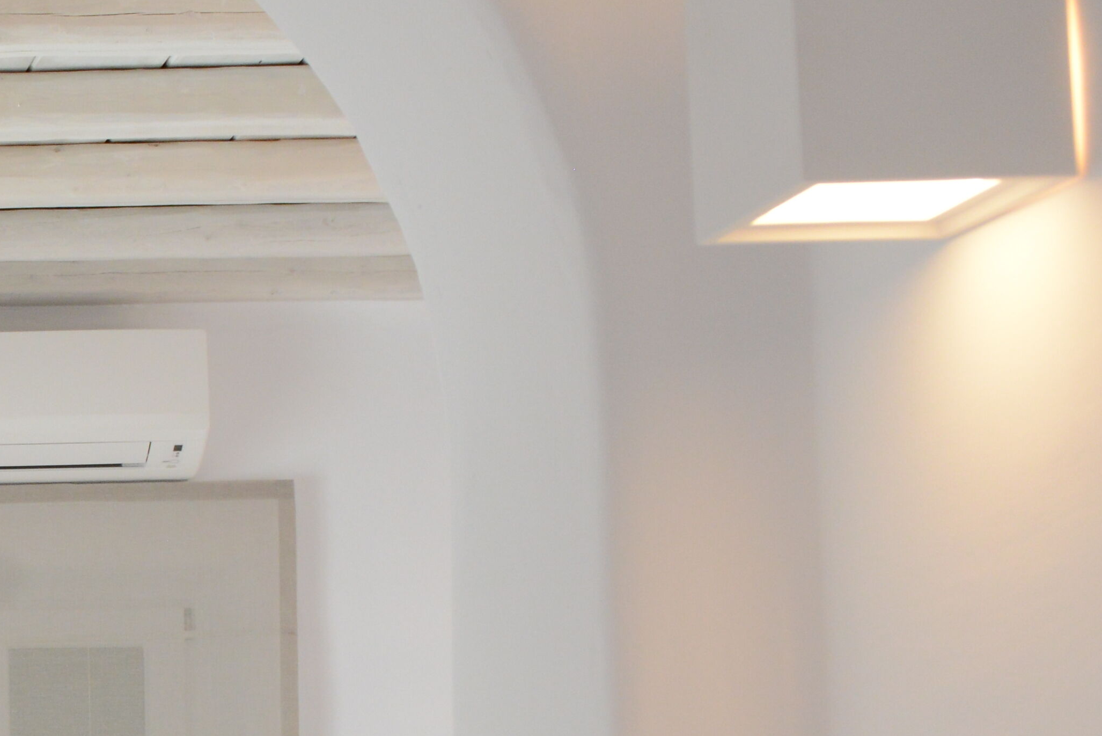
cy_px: 798
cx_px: -545
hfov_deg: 20.3
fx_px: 2633
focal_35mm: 86
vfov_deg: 15.5
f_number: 5
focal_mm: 24
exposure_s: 1/100
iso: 1250
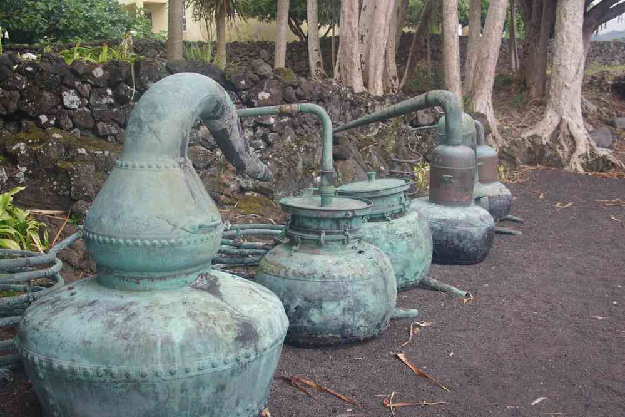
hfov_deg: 53.1
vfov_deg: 36.9
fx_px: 625
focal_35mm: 36
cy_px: 208
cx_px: 312
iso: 200
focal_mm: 24
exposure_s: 1/50
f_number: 8
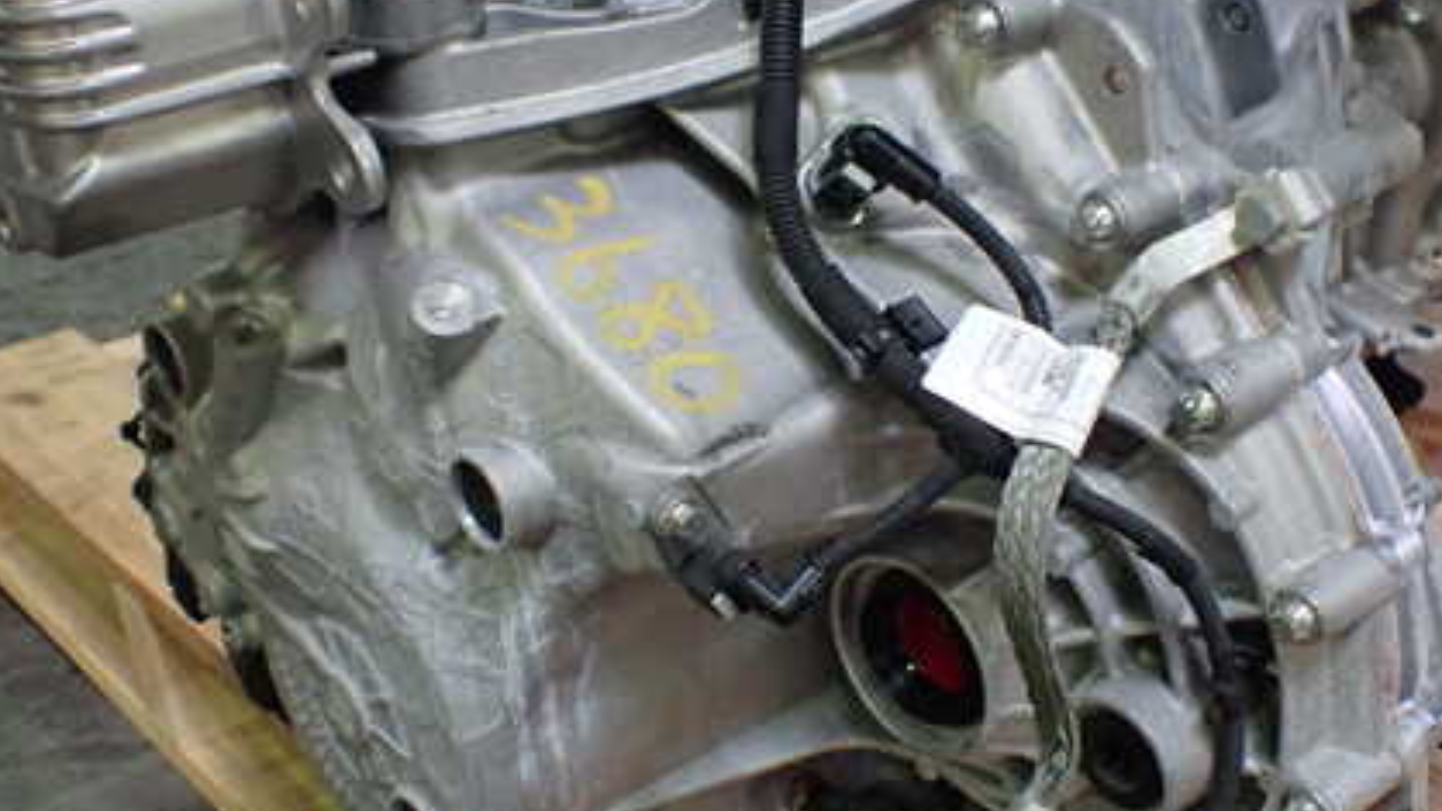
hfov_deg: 41.3
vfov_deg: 23.9
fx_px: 1912
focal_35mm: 50
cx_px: 780
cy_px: 369
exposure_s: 1/125
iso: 800
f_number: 2.4
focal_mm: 5.79
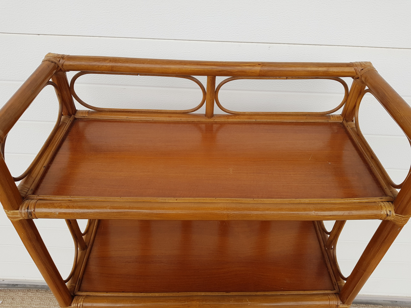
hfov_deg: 67.3
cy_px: 154
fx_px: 309
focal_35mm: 26
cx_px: 206
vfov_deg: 53.1
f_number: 1.7
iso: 40
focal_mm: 4.2
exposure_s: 1/301
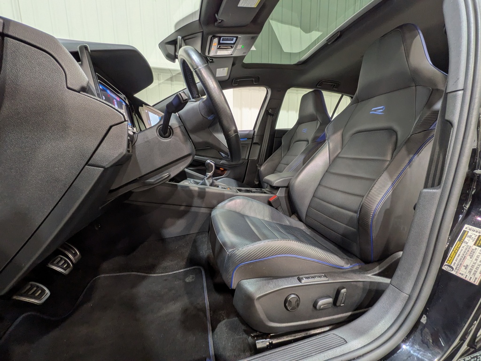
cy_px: 180
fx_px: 195
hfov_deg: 102.1
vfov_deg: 85.7
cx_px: 240
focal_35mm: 14
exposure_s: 1/40
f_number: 2.2
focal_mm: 1.83
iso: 114
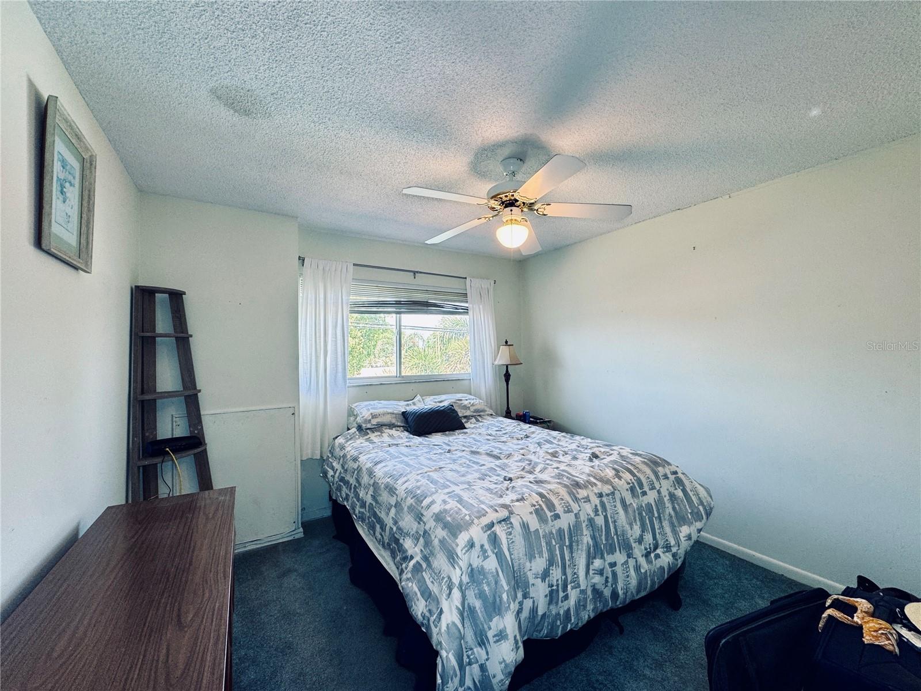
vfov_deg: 85.7
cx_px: 460
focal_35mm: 14
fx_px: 372
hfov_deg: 102.1
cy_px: 346
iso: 160
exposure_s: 1/120
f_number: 2.2
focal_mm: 2.22
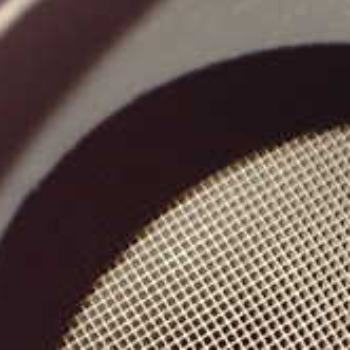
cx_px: 320
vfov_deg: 17.3
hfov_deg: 17.8
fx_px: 1098
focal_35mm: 96
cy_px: 422
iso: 800
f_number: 2.3
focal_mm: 5.4
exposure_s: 1/30
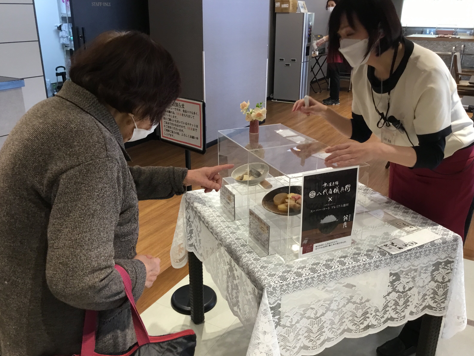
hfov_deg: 56.8
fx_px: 438
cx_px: 239
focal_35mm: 32
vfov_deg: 44.2
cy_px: 183
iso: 100
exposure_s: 1/30
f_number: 2.4
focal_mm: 3.3
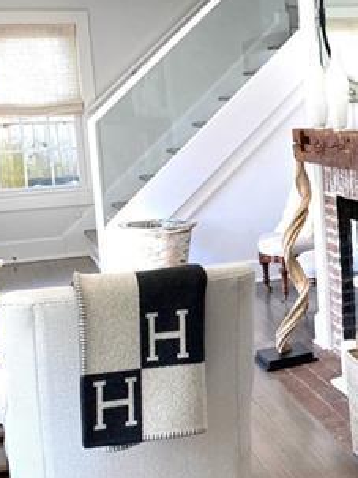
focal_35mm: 66
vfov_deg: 29.4
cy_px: 218
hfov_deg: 20.7
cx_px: 435
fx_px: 911
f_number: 1.8
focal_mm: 4.25
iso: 50
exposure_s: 1/120
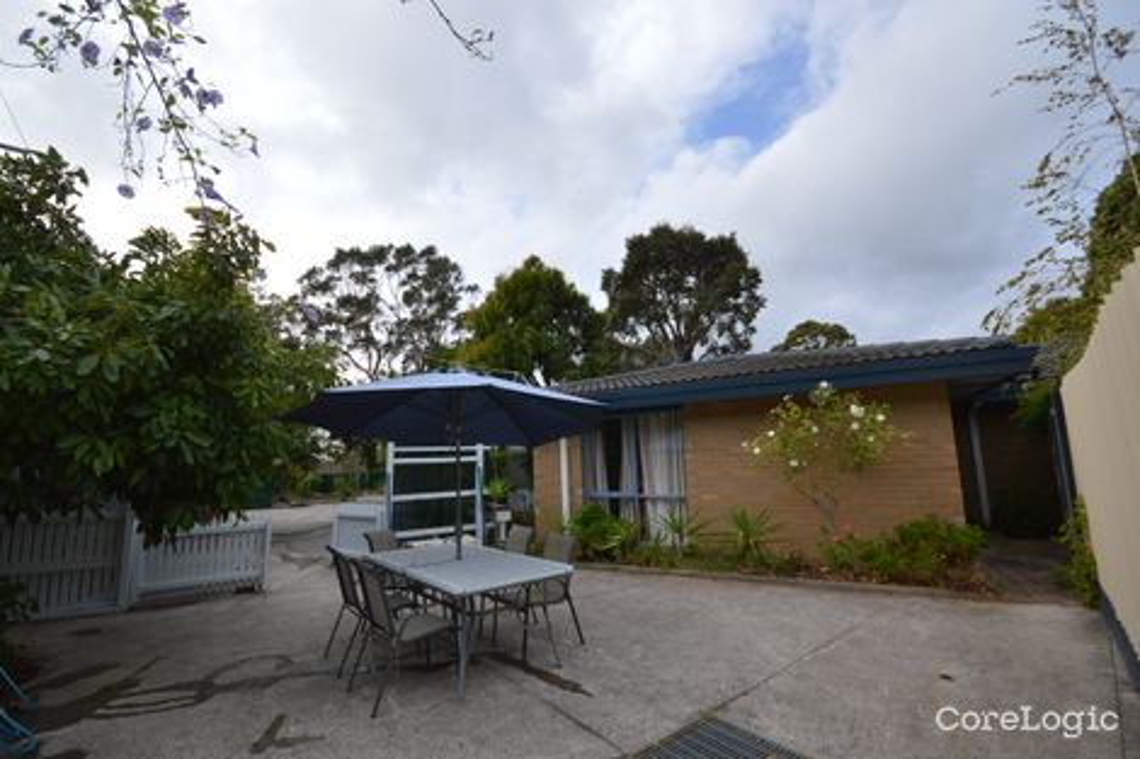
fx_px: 475
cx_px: 570
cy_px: 380
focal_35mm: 15
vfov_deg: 77.3
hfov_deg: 100.4
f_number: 6.3
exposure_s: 1/160
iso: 100
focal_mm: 10
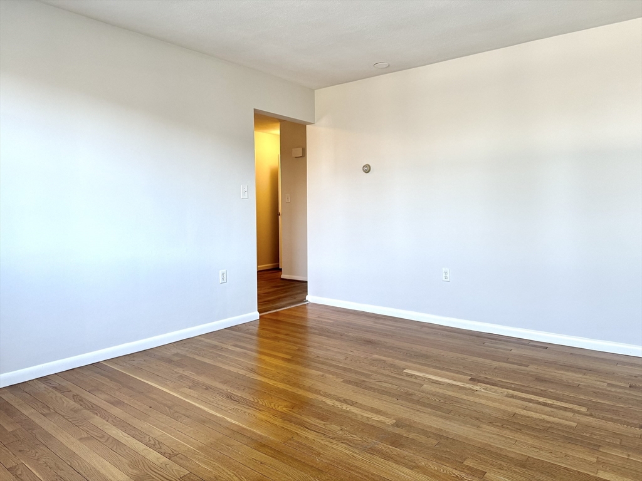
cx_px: 321
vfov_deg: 56.8
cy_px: 240
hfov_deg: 71.6
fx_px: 445
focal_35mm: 24
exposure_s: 1/120
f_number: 1.78
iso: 125
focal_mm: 6.86
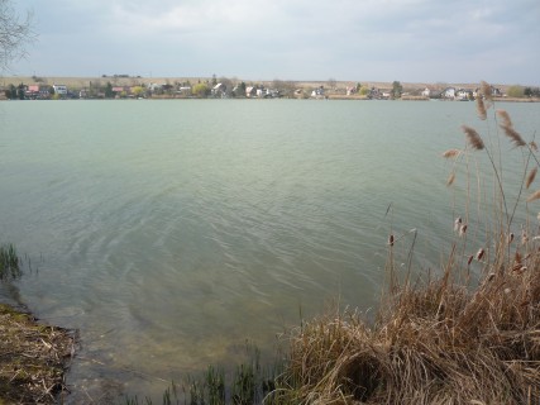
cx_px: 270
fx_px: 468
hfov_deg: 60.0
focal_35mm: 30
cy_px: 202
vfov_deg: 46.8
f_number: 4.5
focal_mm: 5.2
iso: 100
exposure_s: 1/400
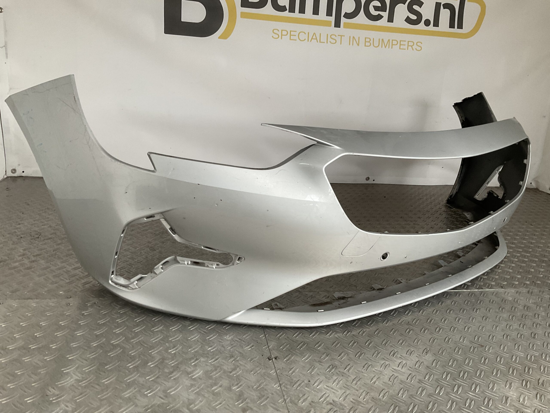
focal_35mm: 29
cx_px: 275
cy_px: 206
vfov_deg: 48.2
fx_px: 461
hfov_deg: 61.7
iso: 64
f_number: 1.8
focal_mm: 3
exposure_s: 1/50
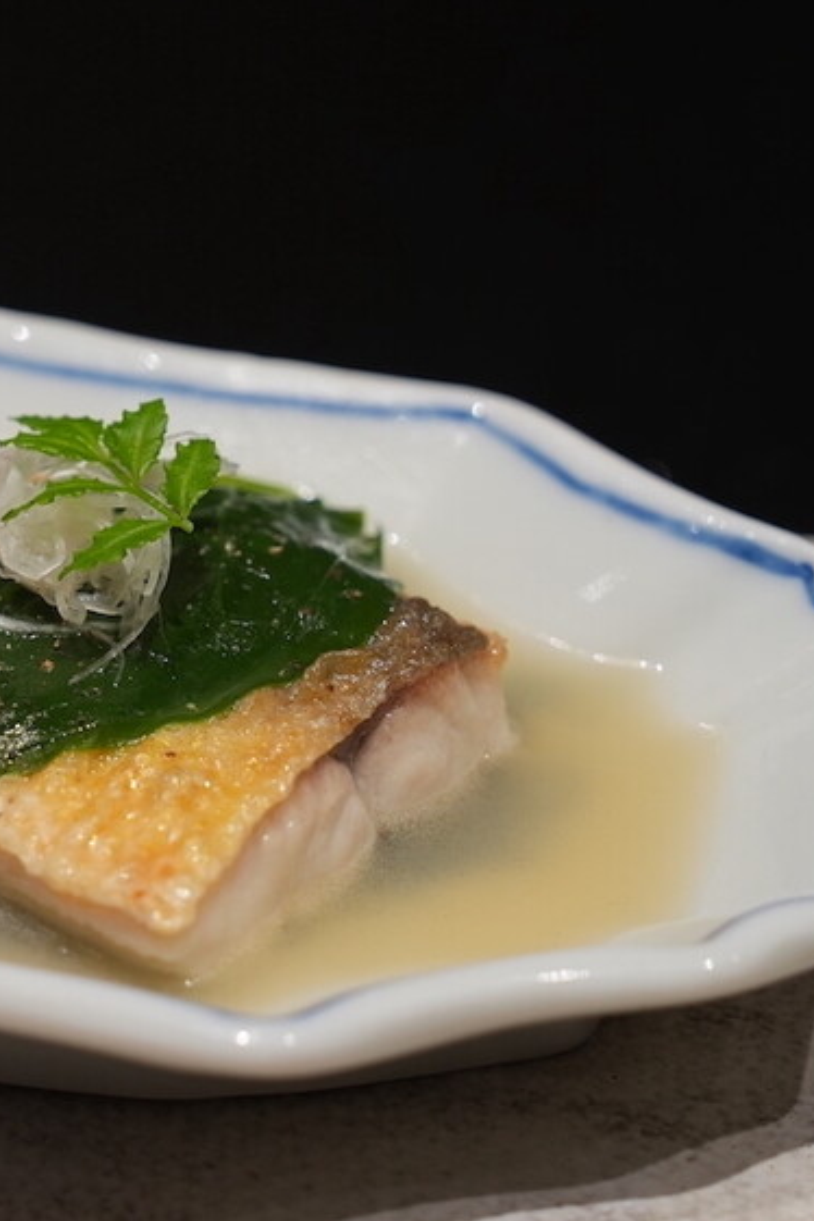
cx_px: 135
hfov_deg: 8.6
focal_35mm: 159
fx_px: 5392
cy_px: 607
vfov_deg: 12.9
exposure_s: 1/100
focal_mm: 70
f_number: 4.5
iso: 400
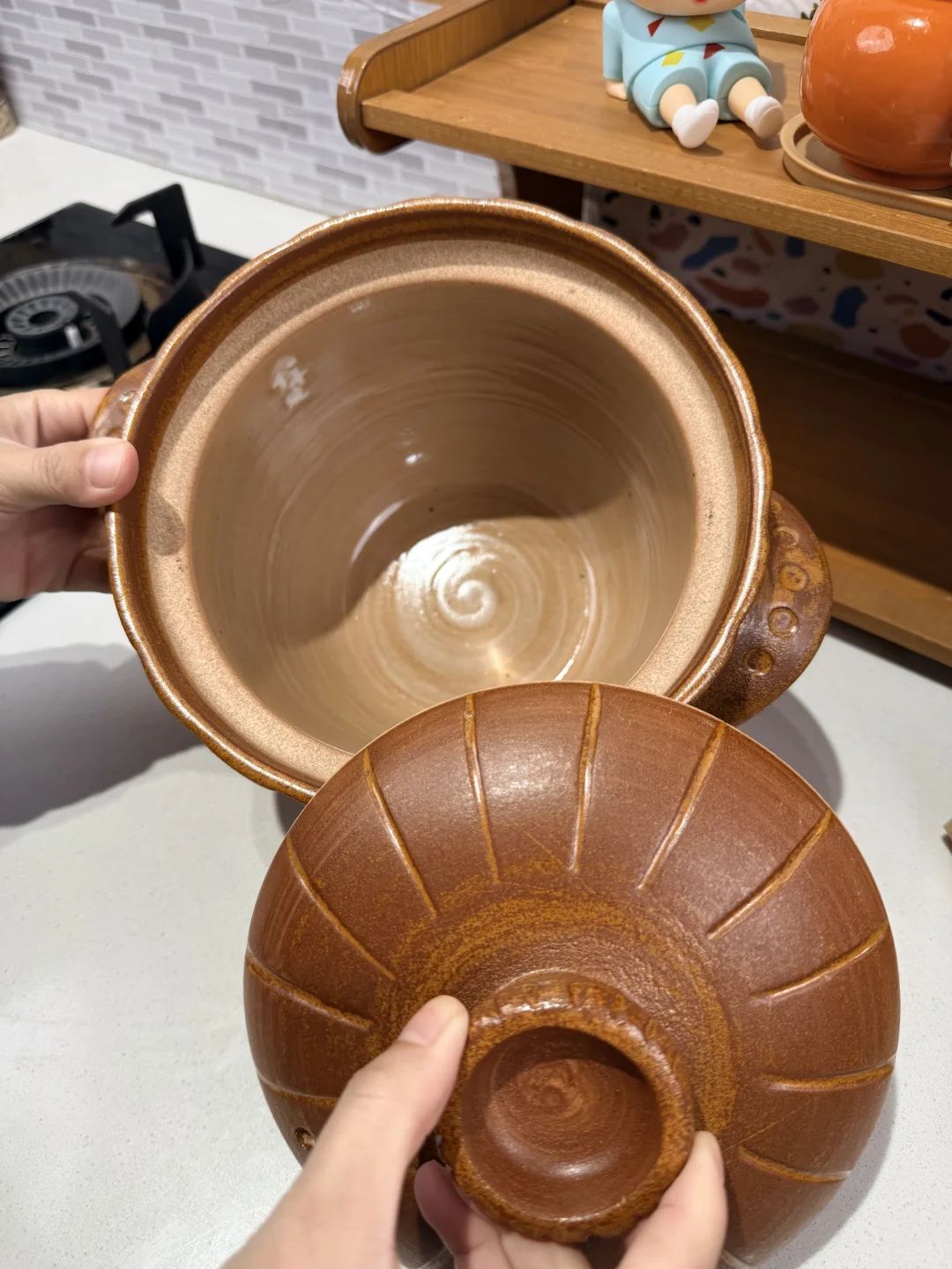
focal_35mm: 24
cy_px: 634
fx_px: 880
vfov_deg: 71.6
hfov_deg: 56.8
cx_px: 476
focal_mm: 6.76
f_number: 1.78
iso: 64
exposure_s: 1/188
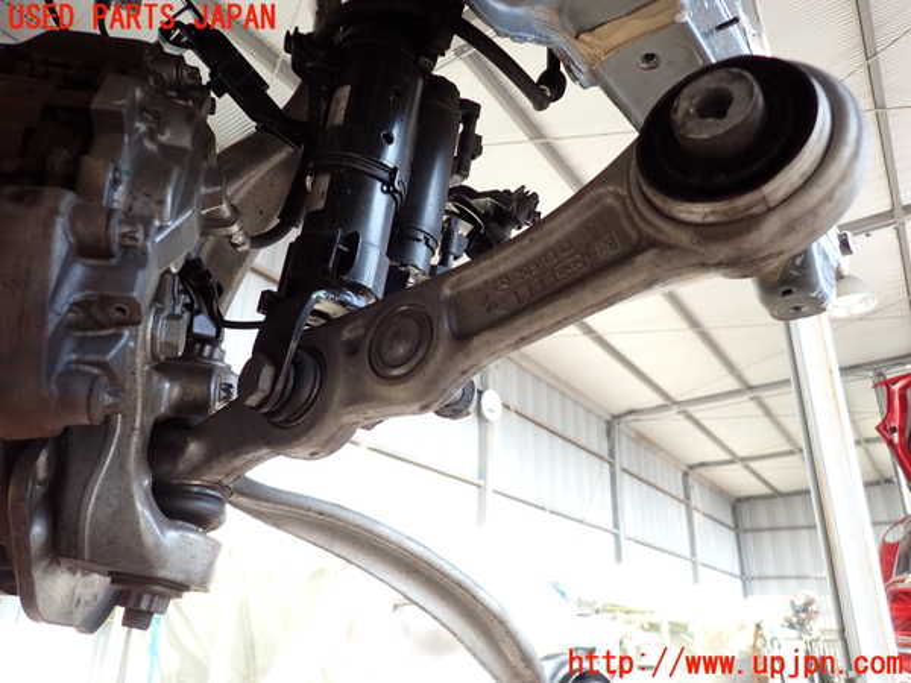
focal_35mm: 25
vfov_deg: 54.9
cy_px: 342
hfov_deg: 69.4
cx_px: 456
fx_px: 658
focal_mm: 4.5
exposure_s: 1/125
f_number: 2
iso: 100
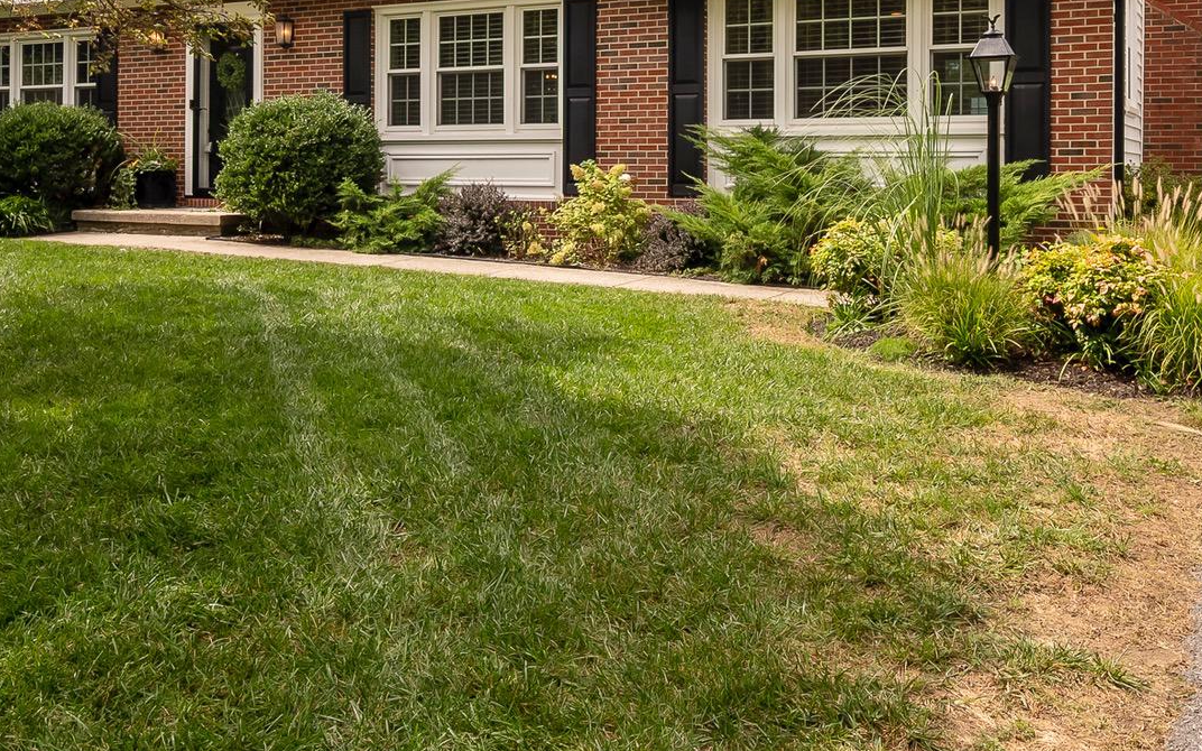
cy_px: 91
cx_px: 586
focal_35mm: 37
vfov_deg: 32.9
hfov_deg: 52.7
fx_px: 1212
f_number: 16
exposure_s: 1/320
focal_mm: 19
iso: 400
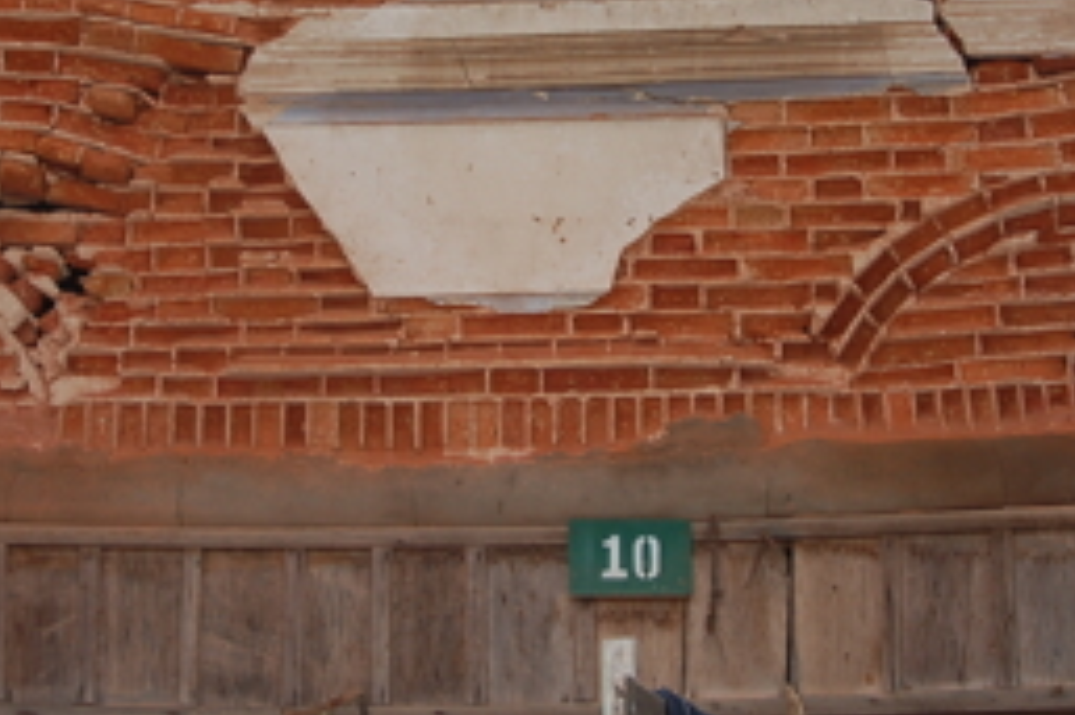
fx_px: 4208
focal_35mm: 141
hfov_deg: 14.6
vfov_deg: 9.7
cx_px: 456
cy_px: 188
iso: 200
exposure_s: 1/200
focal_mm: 44
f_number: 4.8
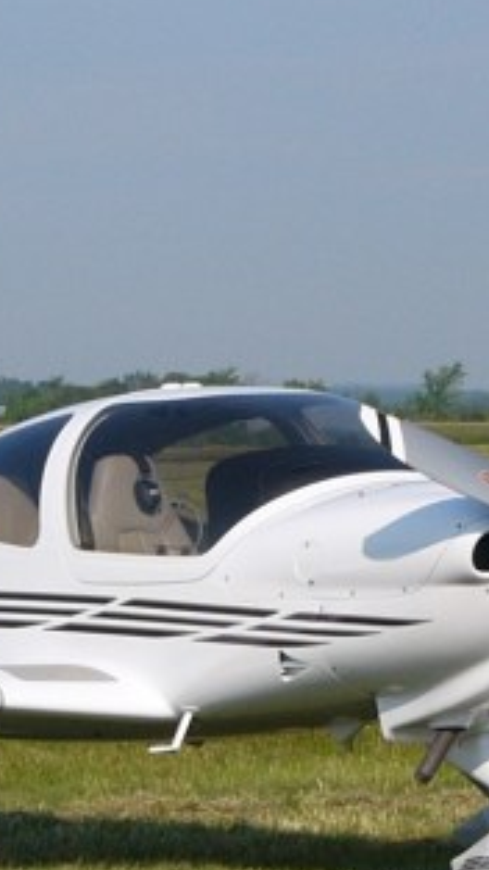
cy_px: 738
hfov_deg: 5.1
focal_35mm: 240
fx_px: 5534
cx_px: 22
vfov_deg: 9.0
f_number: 5.6
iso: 50
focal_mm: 12.1
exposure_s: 1/500
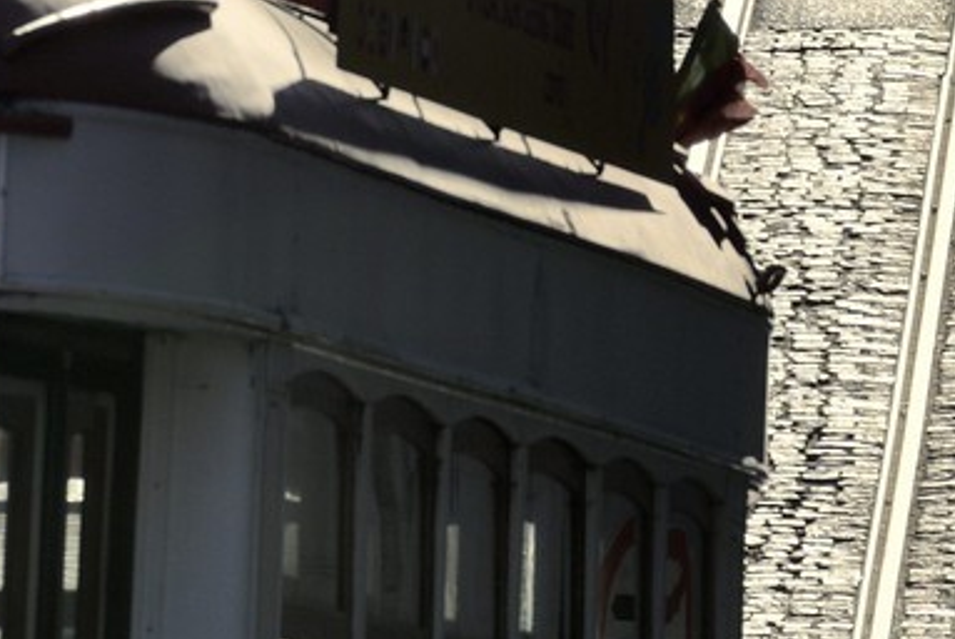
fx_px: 22140
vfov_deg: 1.6
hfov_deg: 2.5
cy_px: -986
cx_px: 895
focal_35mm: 834
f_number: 13
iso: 200
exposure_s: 1/320
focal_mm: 200
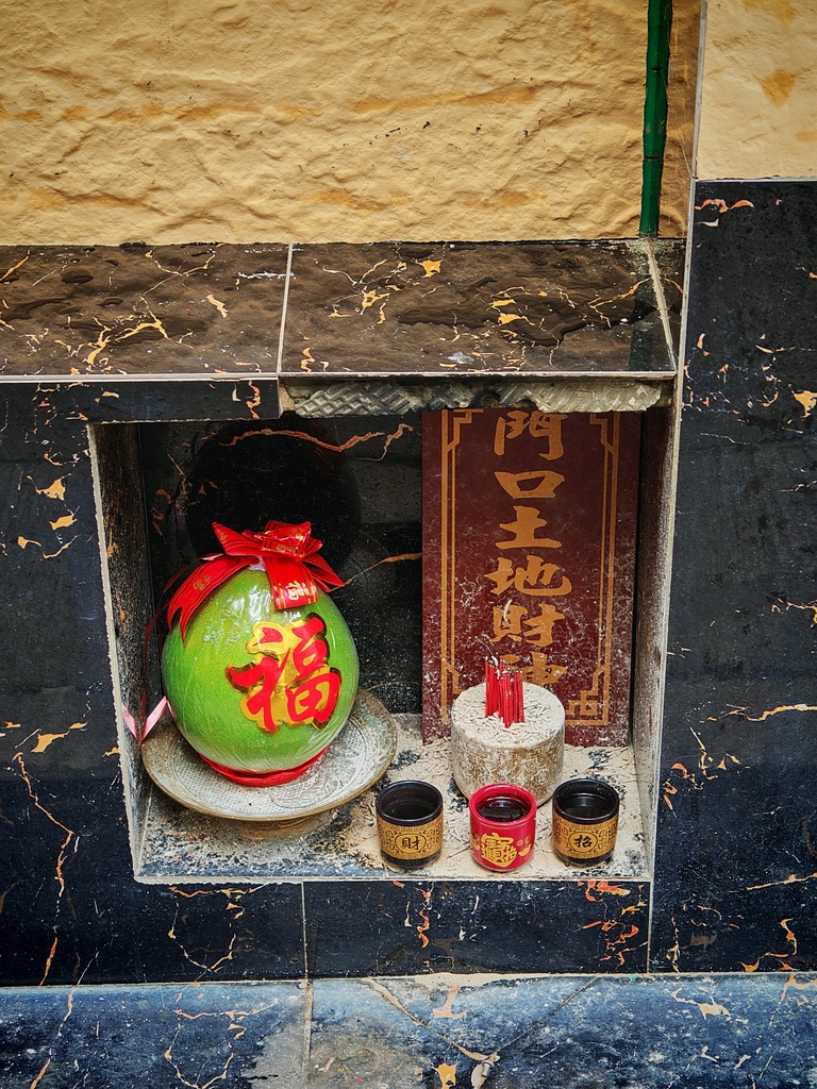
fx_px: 2266
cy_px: 544
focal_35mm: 72
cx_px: 408
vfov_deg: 27.0
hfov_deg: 20.4
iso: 500
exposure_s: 1/100
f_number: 2.6
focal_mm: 15.38
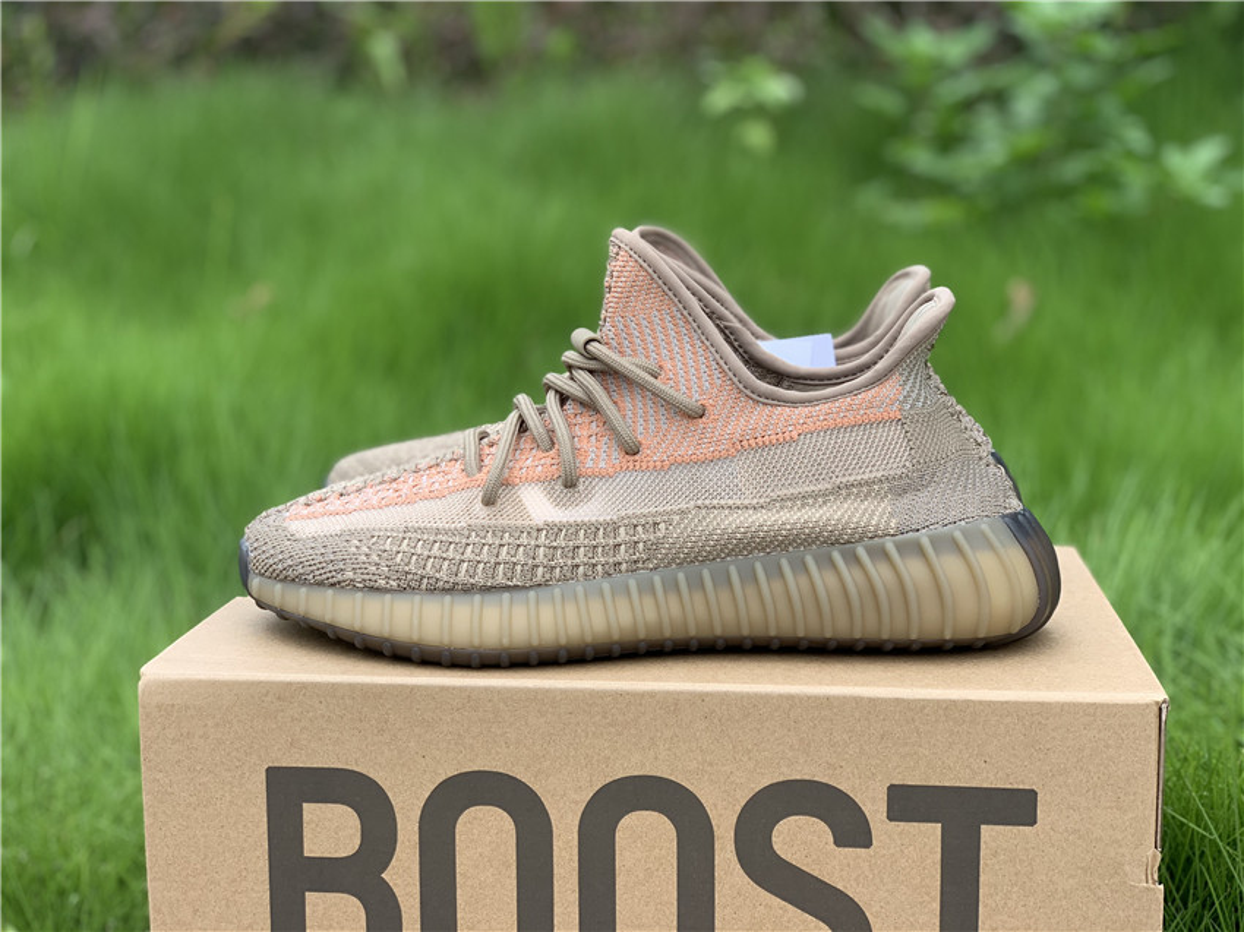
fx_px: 1868
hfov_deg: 36.8
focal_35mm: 52
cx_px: 622
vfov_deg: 28.0
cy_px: 466
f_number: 2.4
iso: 16
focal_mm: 6
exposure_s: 1/353
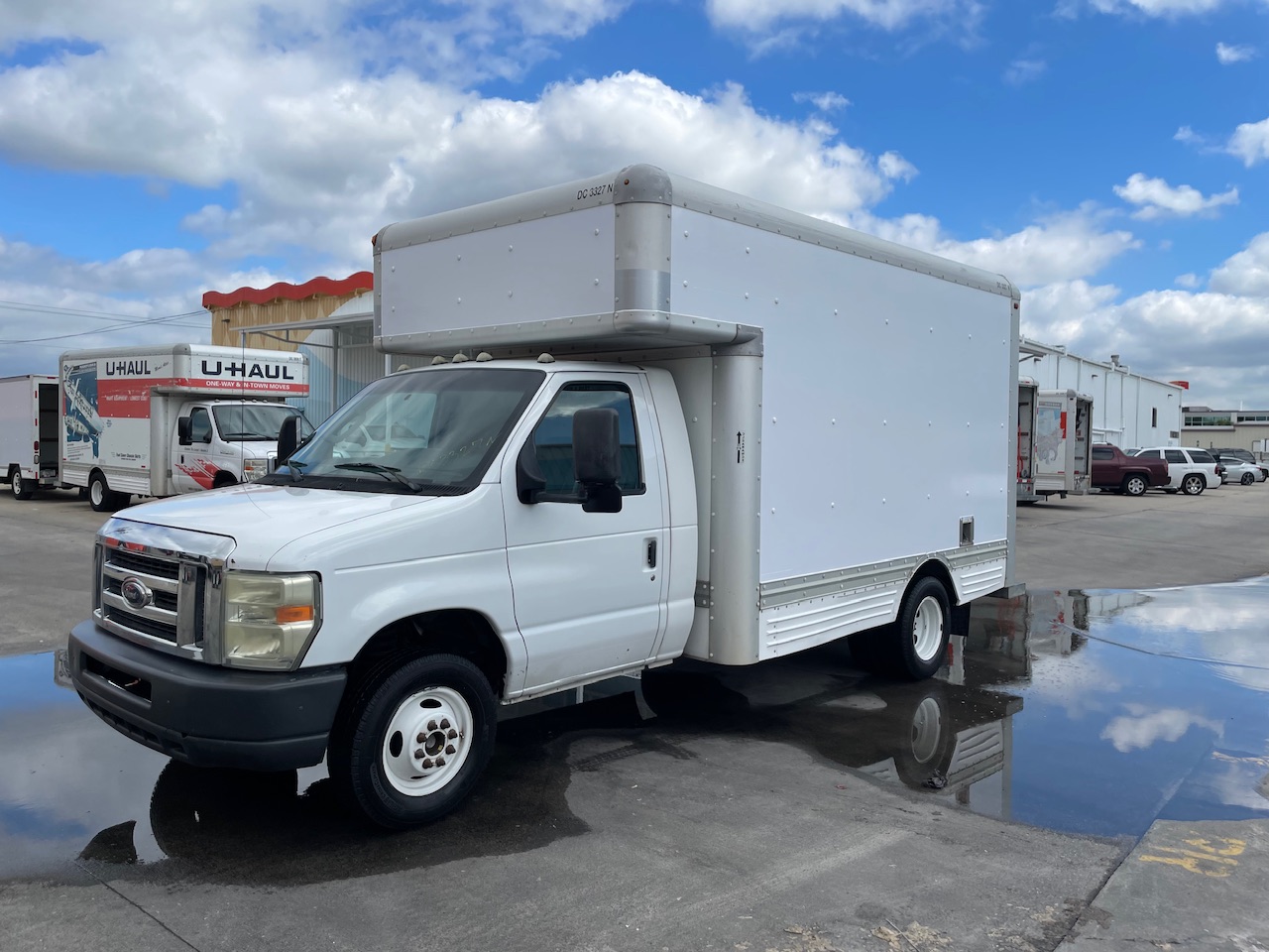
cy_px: 476
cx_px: 634
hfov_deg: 67.3
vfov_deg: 53.1
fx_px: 953
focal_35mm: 26
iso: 32
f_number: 1.6
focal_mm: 4.2
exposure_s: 1/4464
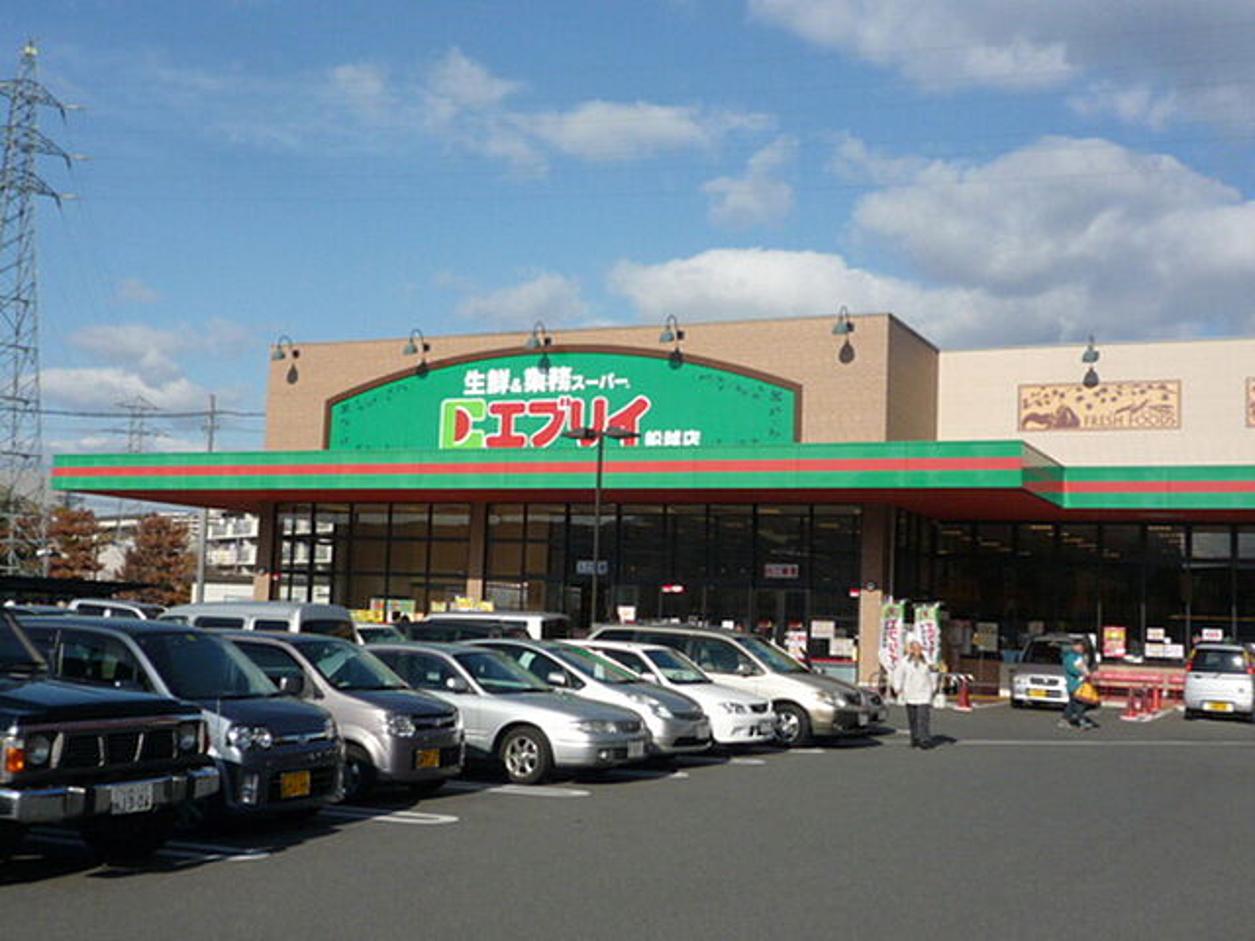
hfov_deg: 44.8
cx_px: 628
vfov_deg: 34.3
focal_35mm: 42
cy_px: 470
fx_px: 1523
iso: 100
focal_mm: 4.4
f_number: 5
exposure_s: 1/800
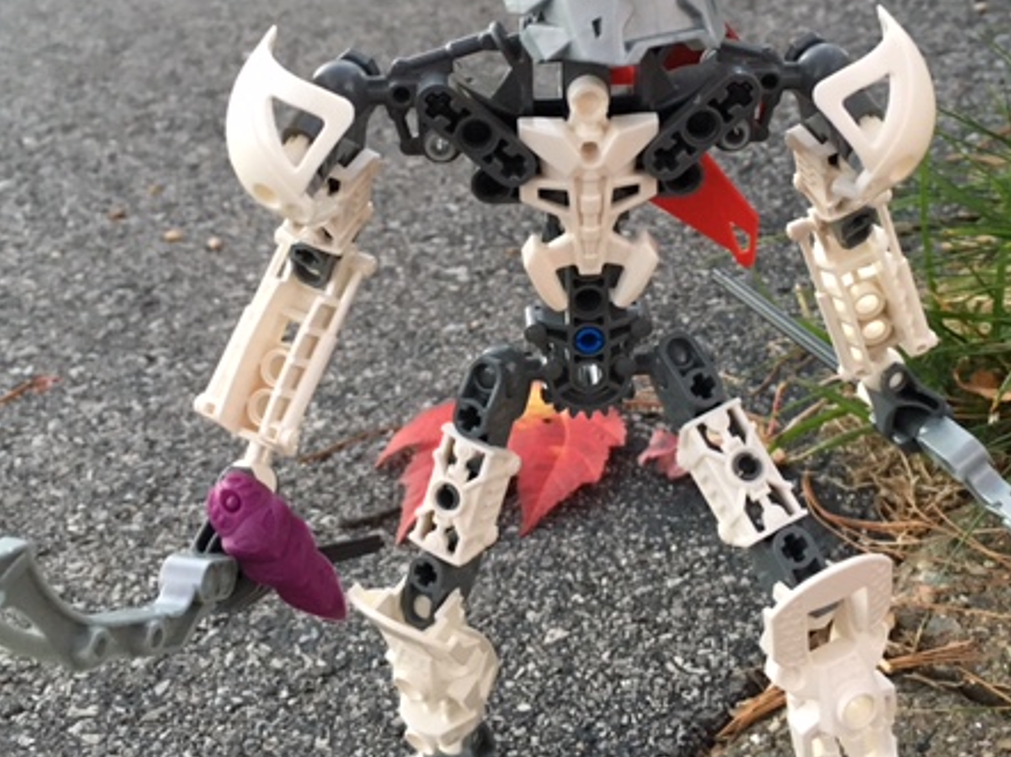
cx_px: 576
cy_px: 249
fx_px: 1226
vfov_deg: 34.0
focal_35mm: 42
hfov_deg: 44.7
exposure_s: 1/30
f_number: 2.2
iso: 160
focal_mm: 4.15
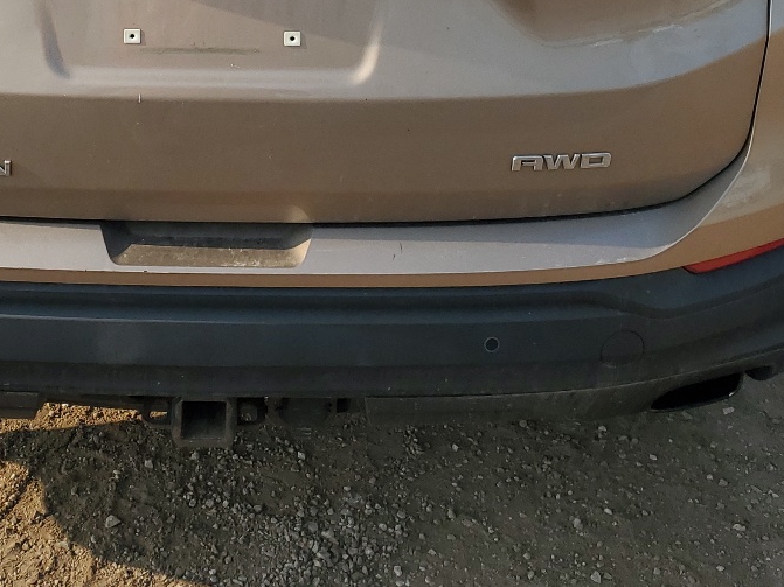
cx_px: 245
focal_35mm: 62
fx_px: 1404
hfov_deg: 30.9
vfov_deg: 22.1
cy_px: -93
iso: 50
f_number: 1.5
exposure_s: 1/1667
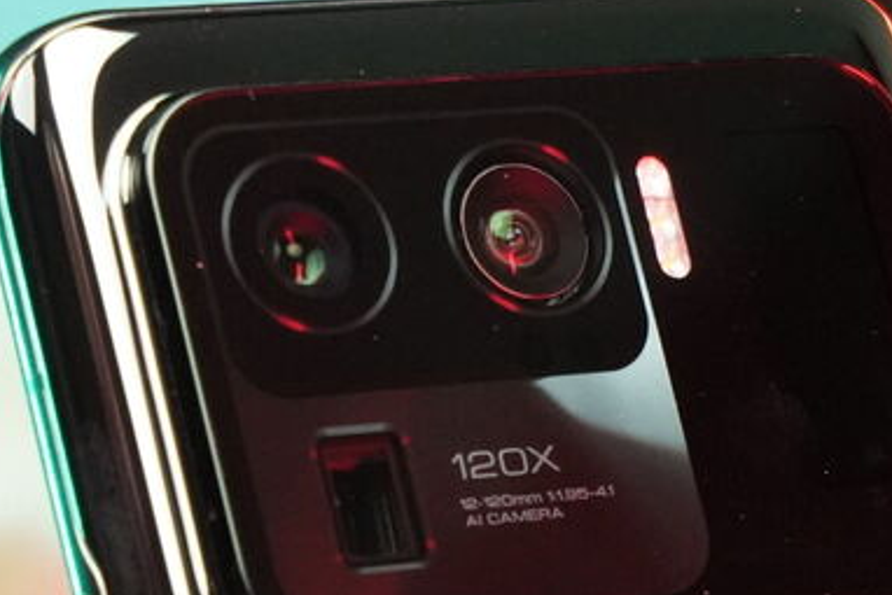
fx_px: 4362
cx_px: 562
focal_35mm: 176
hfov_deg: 11.7
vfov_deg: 7.8
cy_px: 567
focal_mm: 70
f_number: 8
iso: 8000
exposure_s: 1/200
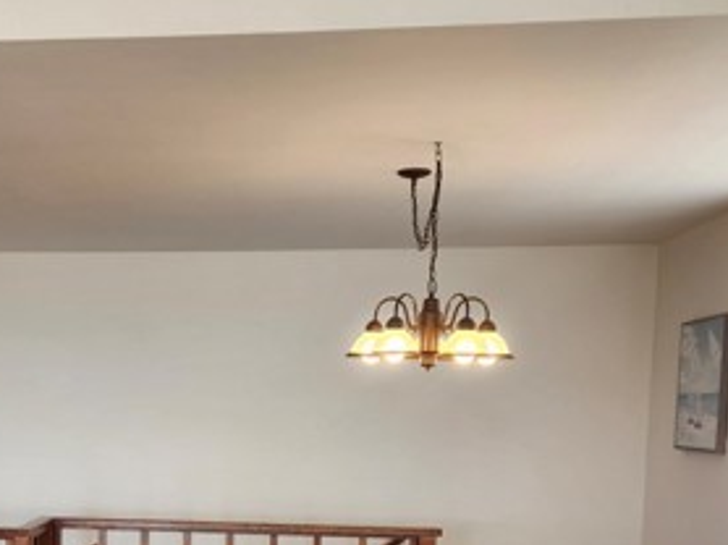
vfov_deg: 26.5
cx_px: 128
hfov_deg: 34.9
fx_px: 1114
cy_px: 498
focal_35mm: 53
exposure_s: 1/120
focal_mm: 5.54
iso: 80
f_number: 1.8
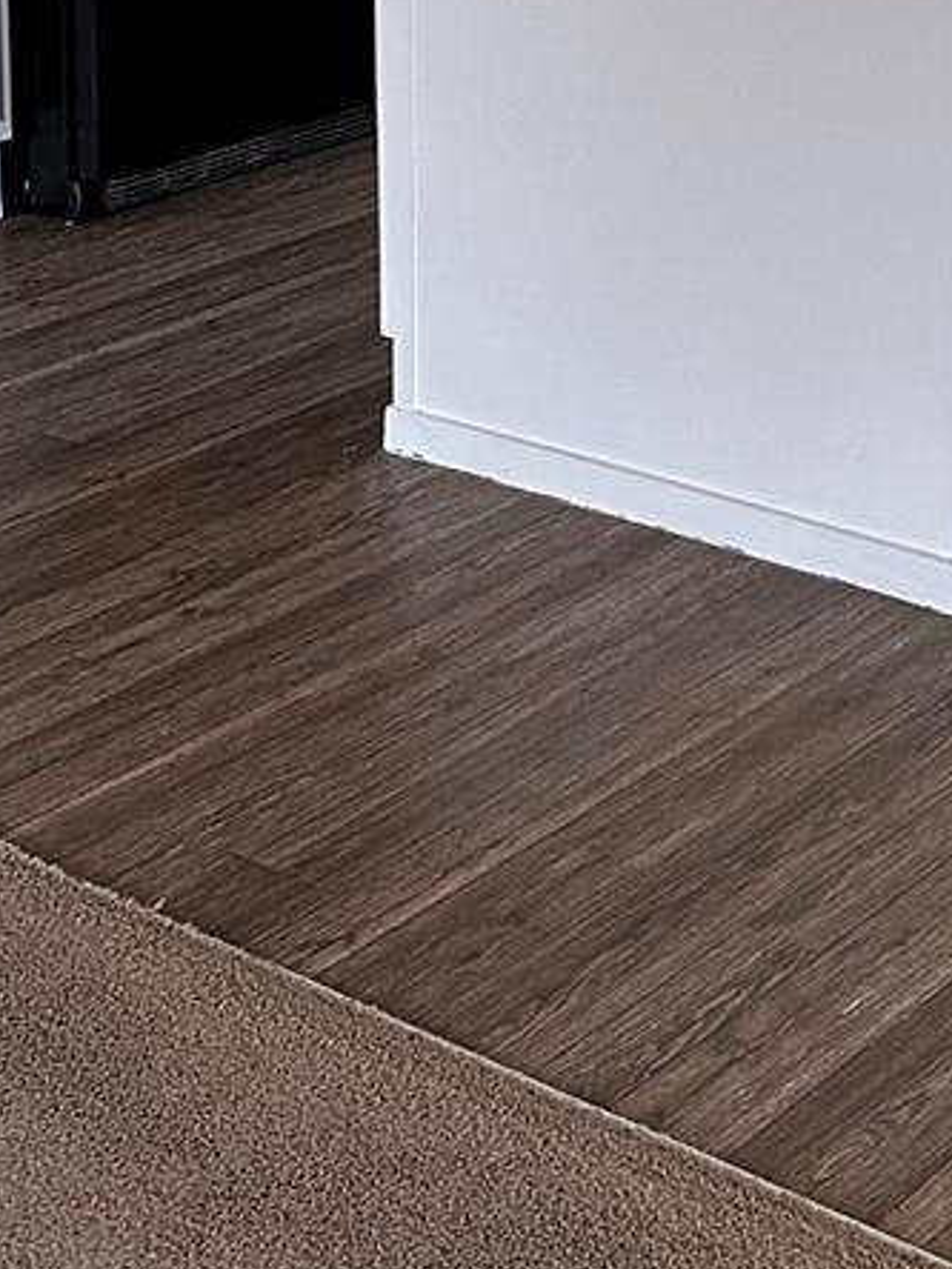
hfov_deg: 17.5
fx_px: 3044
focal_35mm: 83
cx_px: 889
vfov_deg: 21.0
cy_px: -452
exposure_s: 1/121
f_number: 1.78
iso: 200
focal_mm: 6.86
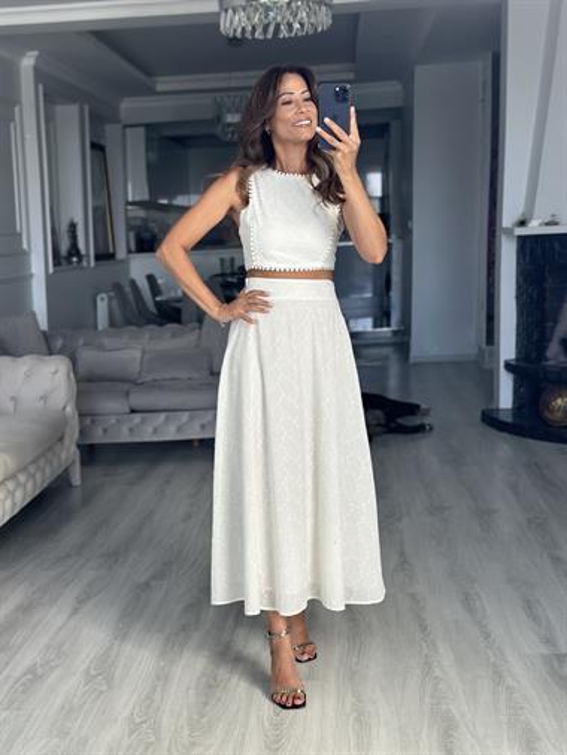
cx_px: 284
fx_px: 1047
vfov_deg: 39.6
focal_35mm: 48
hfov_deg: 30.3
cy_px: 378
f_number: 1.78
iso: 80
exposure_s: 1/184
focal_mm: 6.86
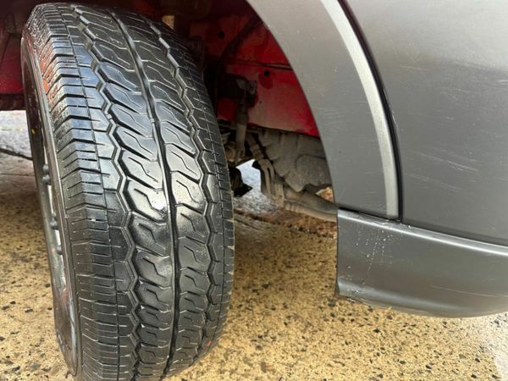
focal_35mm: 24
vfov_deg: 56.8
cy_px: 190
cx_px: 254
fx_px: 352
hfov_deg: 71.6
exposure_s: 1/121
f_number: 1.78
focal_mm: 6.86
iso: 80
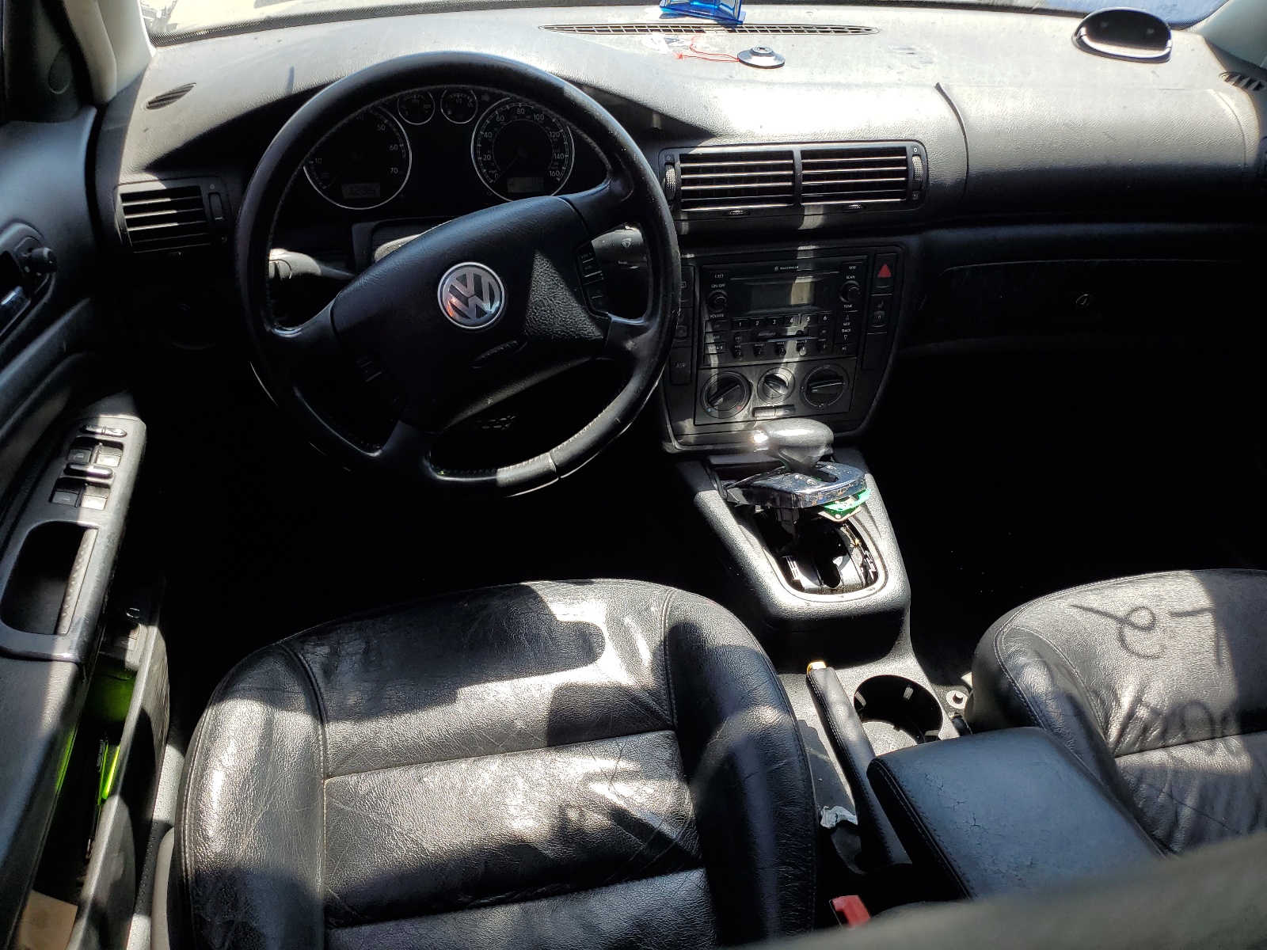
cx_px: 634
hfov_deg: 67.3
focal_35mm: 26
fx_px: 952
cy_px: 475
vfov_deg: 53.1
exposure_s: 1/588
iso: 50
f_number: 1.5
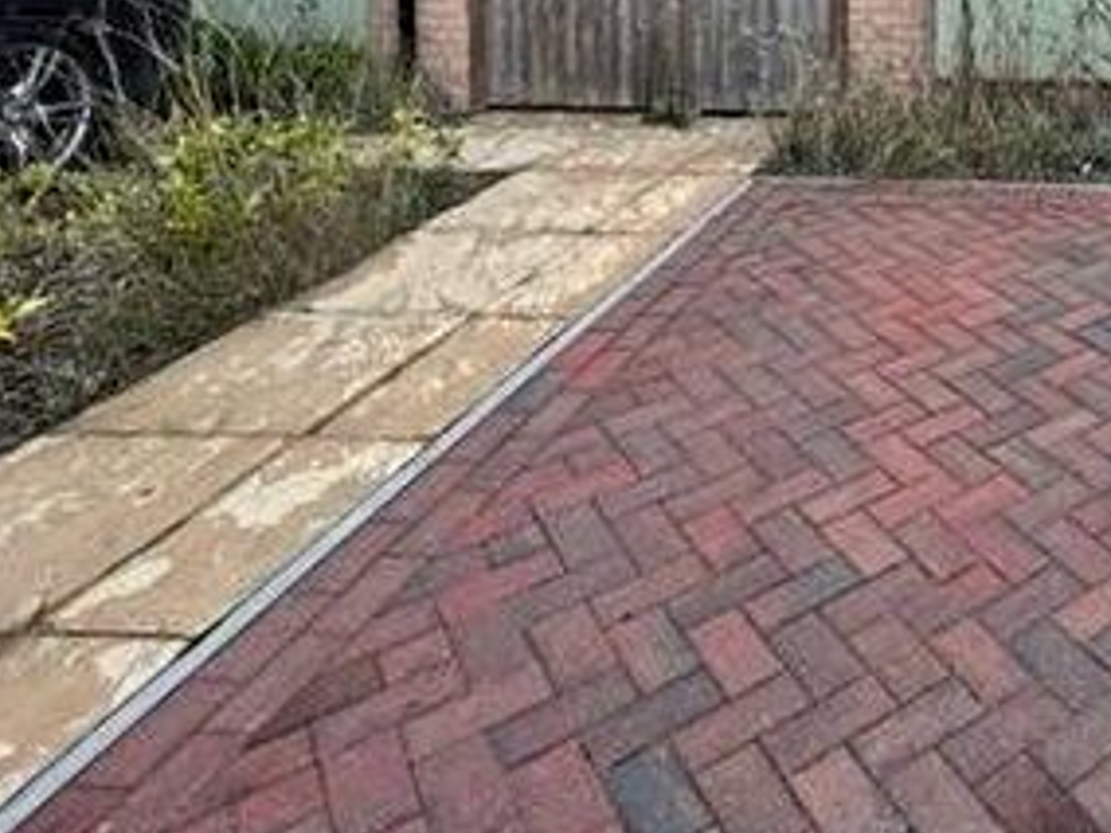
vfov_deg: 36.4
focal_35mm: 32
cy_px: -111
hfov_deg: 46.1
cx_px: 1150
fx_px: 1027
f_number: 1.8
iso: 32
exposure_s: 1/122
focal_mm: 1.57
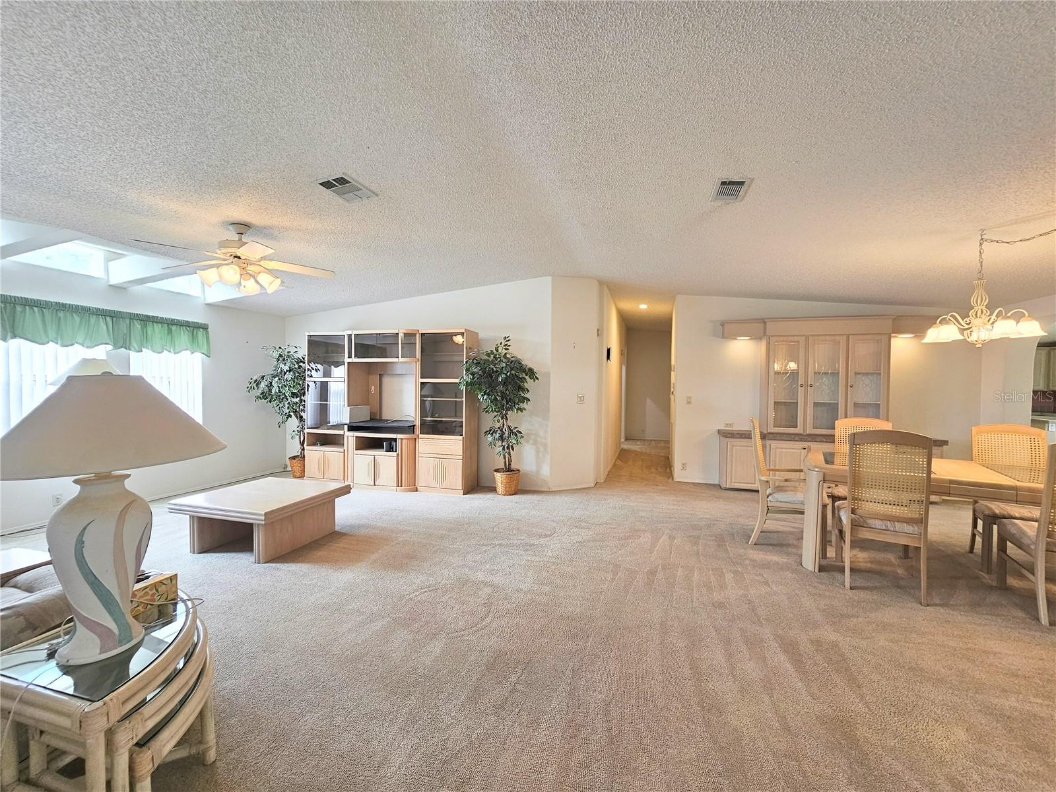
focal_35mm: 13
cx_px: 528
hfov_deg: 106.2
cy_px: 396
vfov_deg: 89.9
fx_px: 397
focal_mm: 2.2
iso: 100
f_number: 2.2
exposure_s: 1/60
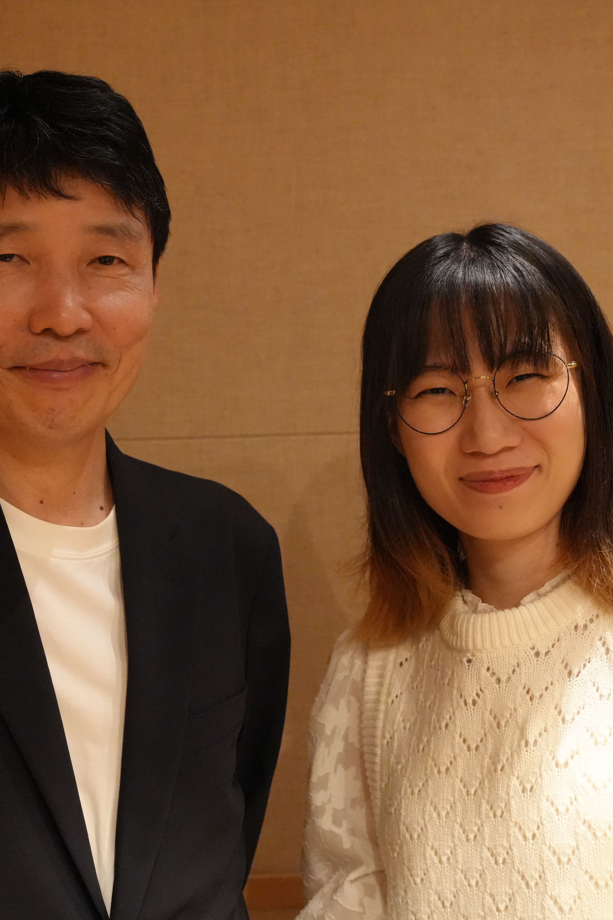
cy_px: 453
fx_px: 1328
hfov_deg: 25.9
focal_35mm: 52
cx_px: 225
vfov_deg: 38.2
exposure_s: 1/160
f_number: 4
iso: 10000
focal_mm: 34
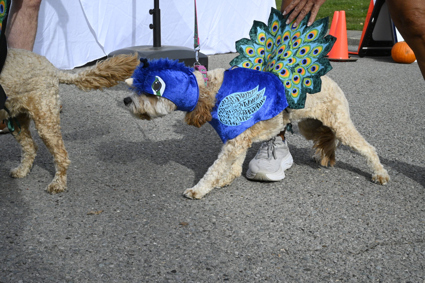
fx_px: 555
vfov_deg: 28.6
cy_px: 142
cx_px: 212
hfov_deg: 41.9
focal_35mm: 47
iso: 4000
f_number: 20
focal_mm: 47
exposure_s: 1/1250
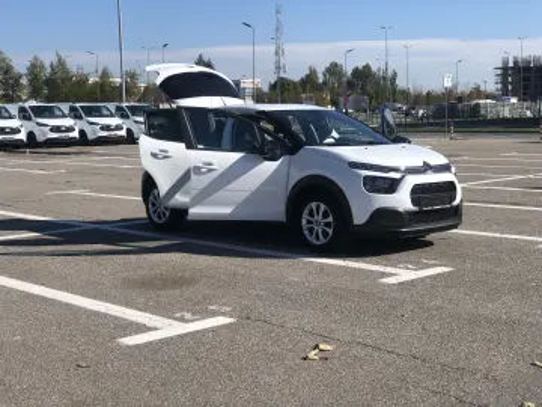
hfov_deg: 33.8
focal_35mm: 57
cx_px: 271
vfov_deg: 25.7
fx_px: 892
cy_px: 204
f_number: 2.8
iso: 20
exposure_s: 1/923
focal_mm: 6.6
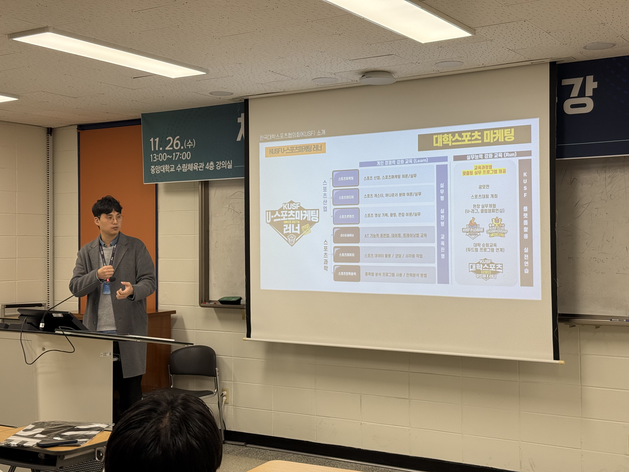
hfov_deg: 39.7
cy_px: 236
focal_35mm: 48
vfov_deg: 30.3
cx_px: 314
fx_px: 872
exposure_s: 1/186
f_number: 1.78
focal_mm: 6.76
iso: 64
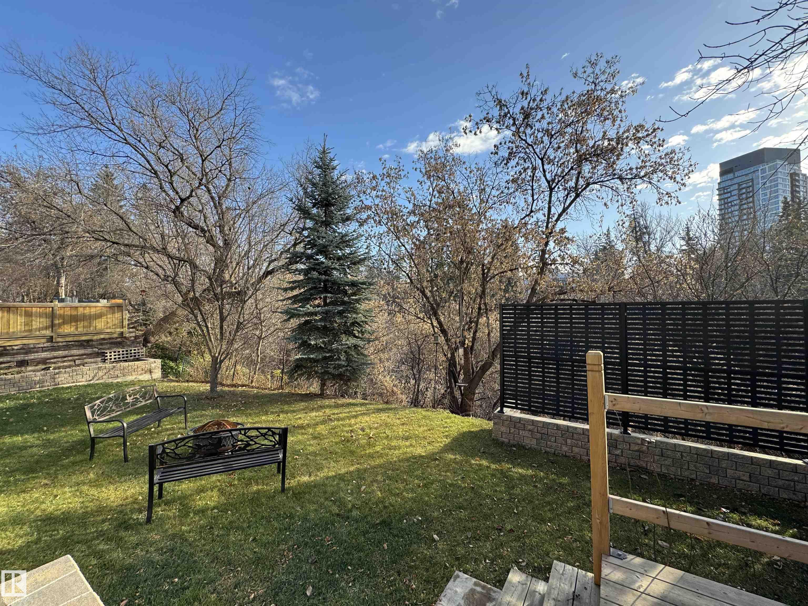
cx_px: 404
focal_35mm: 14
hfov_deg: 102.1
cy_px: 303
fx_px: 327
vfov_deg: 85.7
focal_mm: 2.22
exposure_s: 1/287
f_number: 2.2
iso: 40
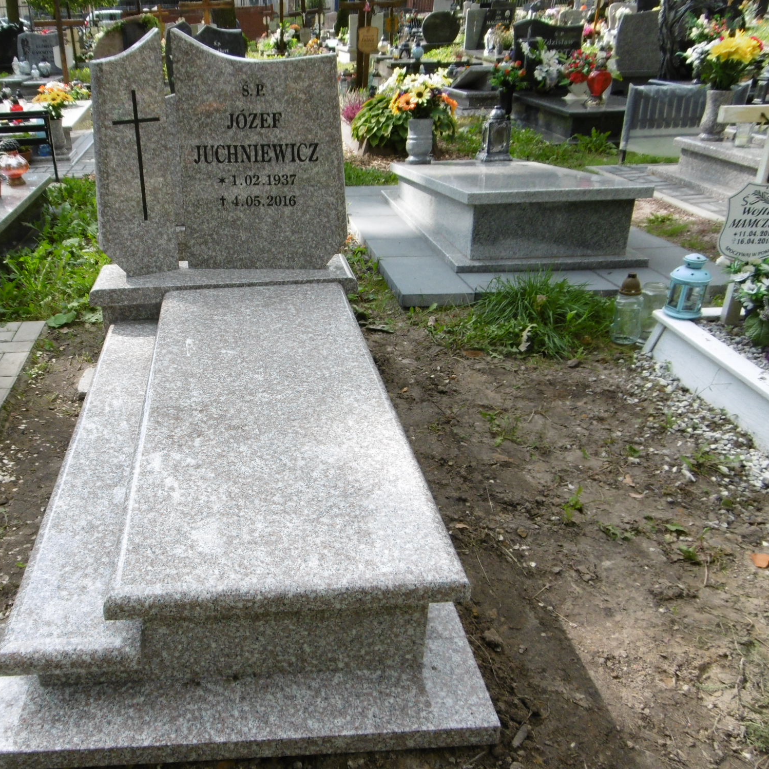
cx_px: 249
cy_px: 391
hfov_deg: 54.4
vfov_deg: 55.6
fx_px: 729
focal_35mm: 29
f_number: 3.1
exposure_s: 1/500
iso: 100
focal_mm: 4.3
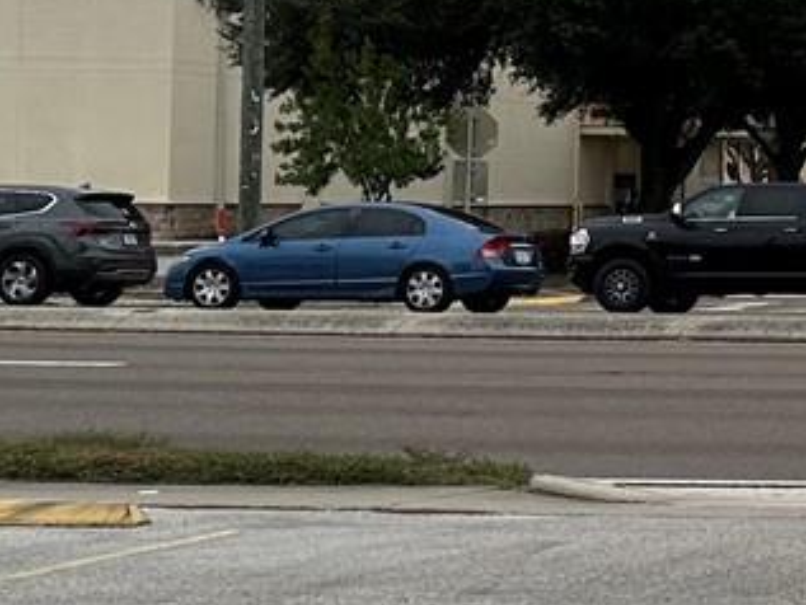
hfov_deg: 13.6
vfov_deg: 12.2
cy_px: 107
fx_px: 2818
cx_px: 1663
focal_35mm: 121
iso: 80
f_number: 1.78
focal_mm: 6.86
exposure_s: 1/4762
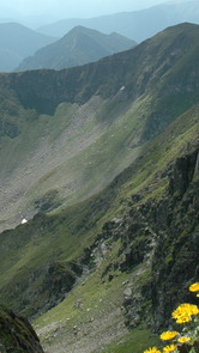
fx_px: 647
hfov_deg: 17.5
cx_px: 89
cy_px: 150
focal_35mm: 69
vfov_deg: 30.5
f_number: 9
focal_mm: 18
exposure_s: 1/320
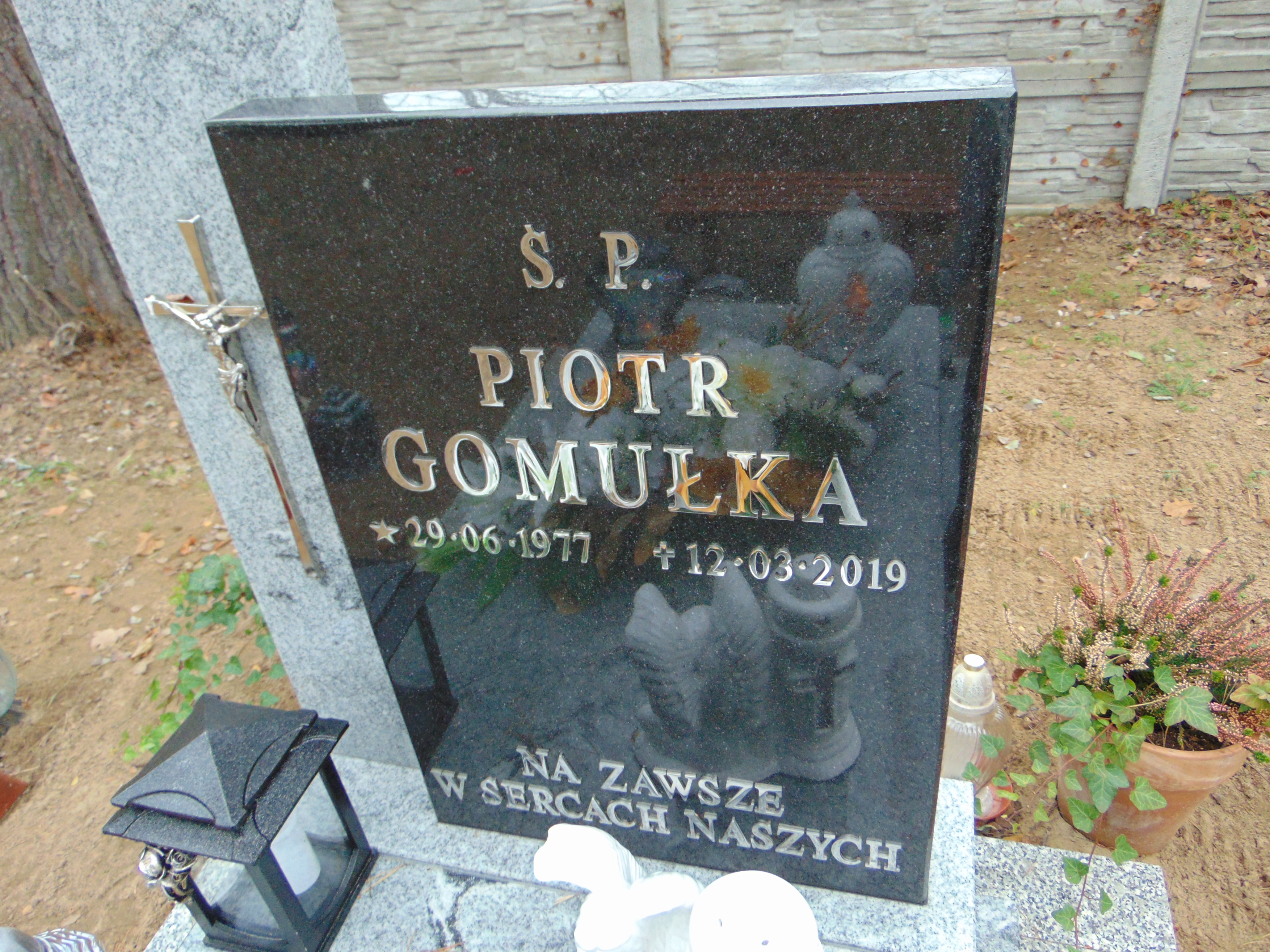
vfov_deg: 53.1
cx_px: 632
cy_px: 482
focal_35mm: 26
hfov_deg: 67.3
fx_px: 954
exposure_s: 1/30
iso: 100
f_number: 3
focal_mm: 4.5
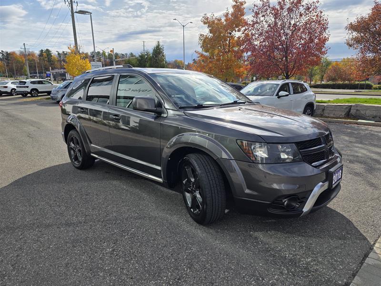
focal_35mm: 23
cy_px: 143
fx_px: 253
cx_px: 190
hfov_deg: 73.9
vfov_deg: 58.9
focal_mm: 6.3
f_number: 1.7
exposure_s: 1/7944
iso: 64
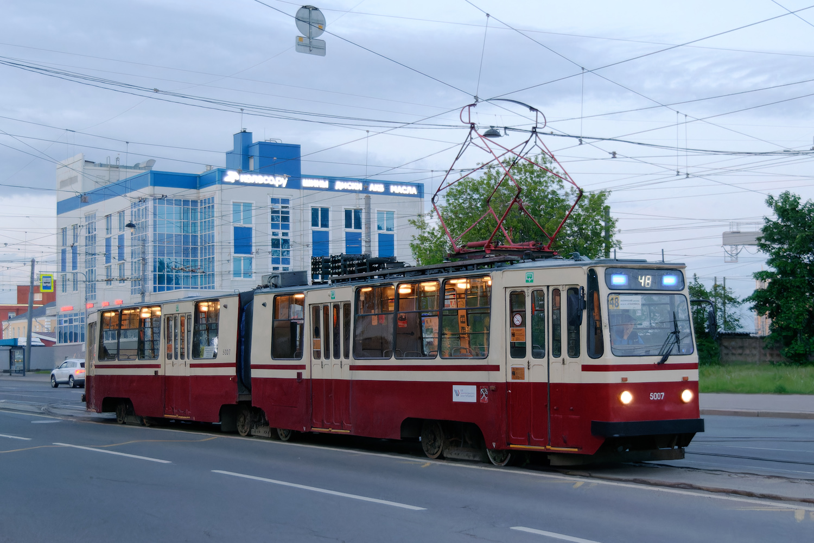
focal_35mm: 51
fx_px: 1153
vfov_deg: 26.5
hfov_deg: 38.9
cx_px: 407
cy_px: 272
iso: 6400
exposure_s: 1/320
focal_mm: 34
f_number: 4.5
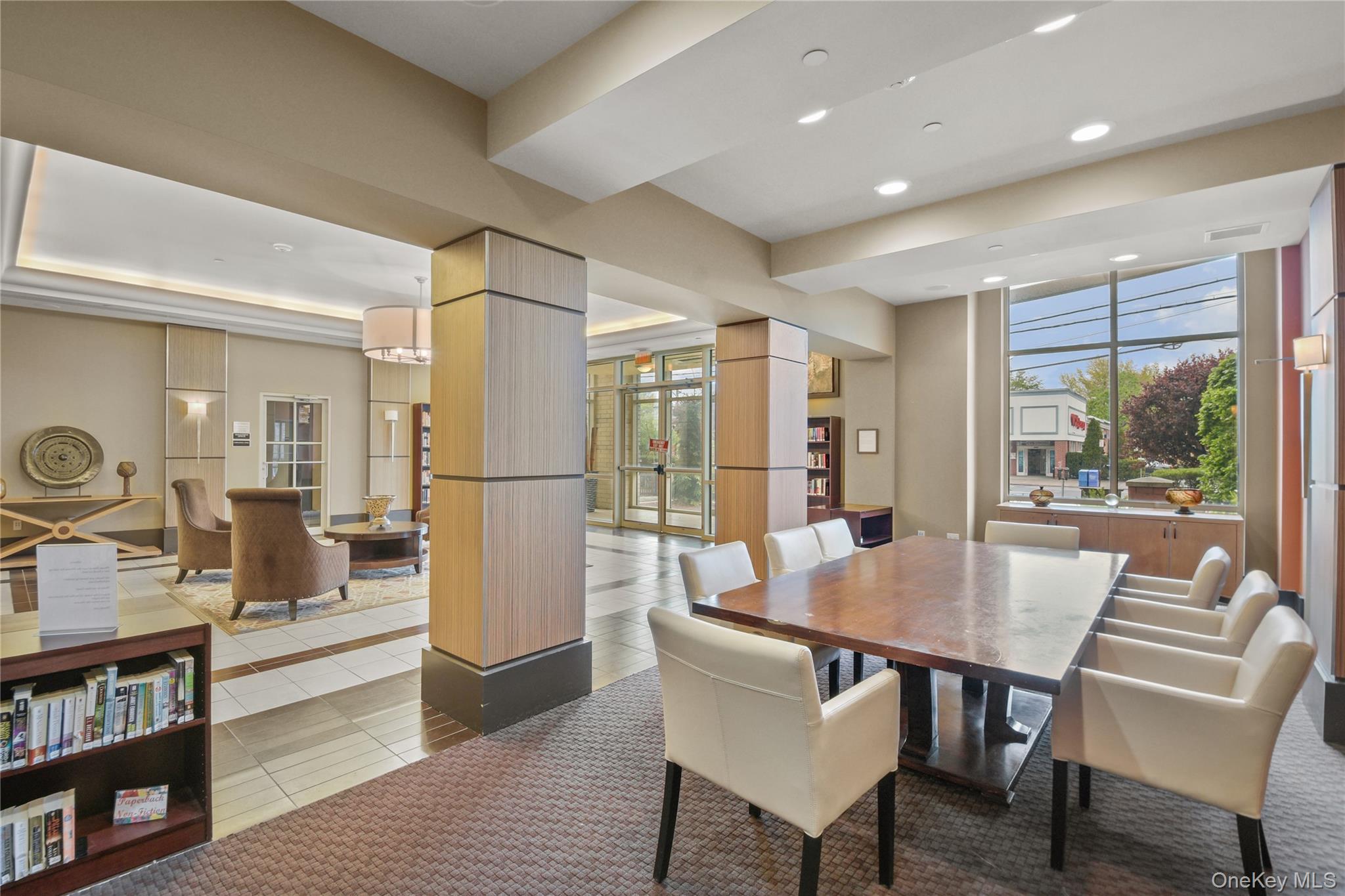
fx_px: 560
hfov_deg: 100.4
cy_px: 448
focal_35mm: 15
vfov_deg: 77.3
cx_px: 672
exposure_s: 1
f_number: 8
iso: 320
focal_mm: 10
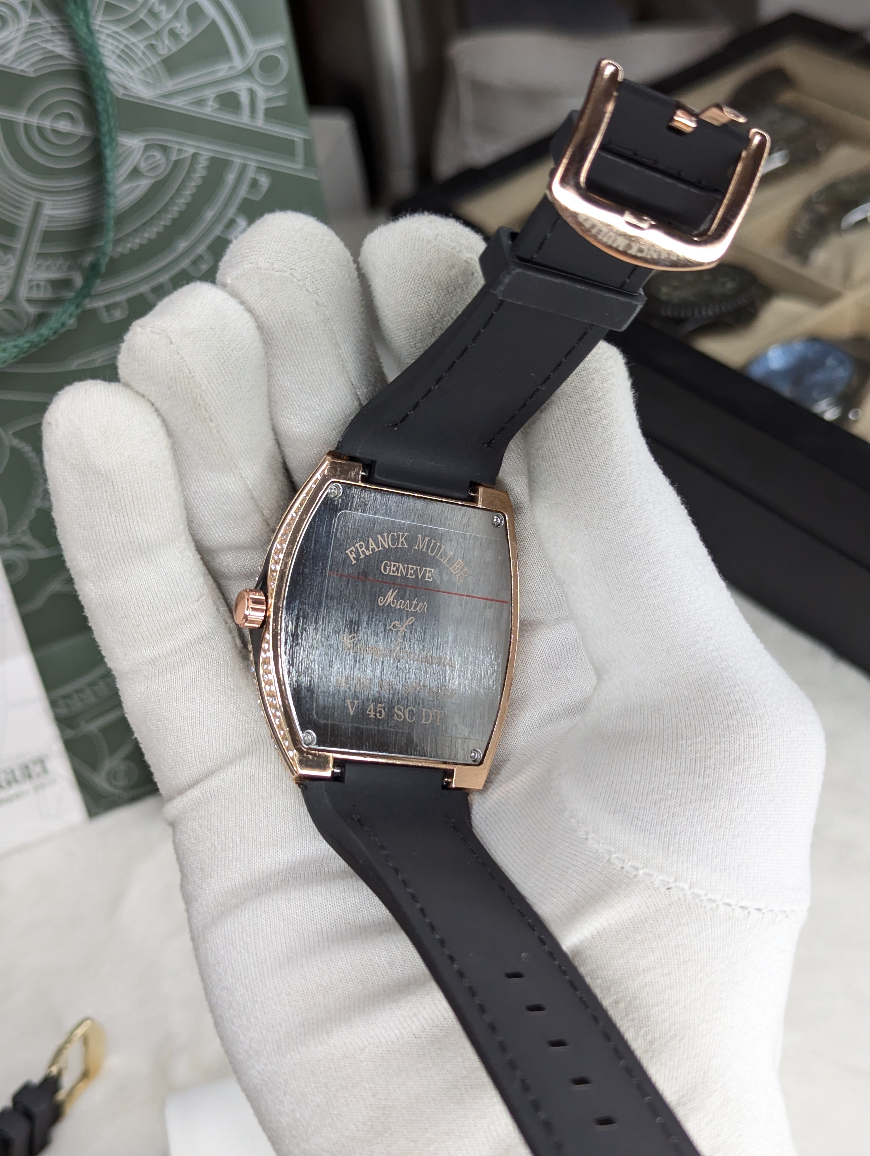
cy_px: 578
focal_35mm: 48
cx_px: 435
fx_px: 1604
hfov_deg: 30.3
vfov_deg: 39.6
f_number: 1.85
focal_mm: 6.81
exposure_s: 1/90
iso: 164
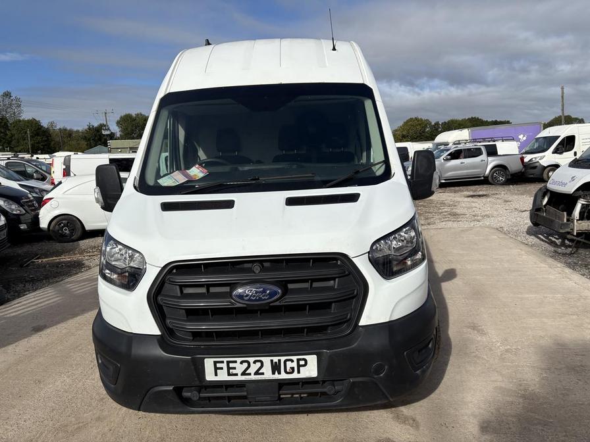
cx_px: 295
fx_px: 443
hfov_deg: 67.3
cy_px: 221
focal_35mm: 26
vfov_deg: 53.1
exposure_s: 1/6993
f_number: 1.6
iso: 50
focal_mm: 5.96
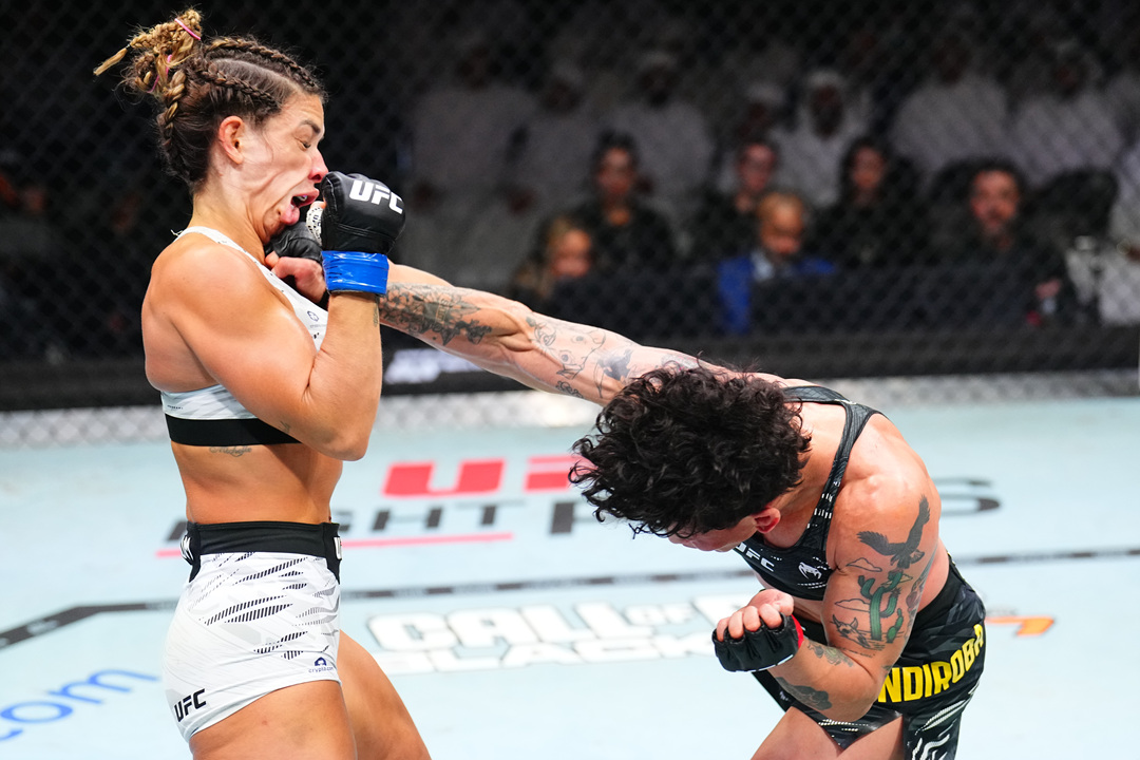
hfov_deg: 23.4
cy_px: 380
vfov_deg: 15.7
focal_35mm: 87
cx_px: 570
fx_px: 2755
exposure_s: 1/1600
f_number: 2.8
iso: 3200
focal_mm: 87
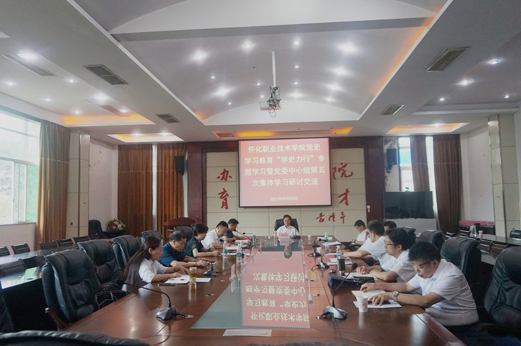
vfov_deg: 45.6
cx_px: 260
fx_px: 412
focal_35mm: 28
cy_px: 173
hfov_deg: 64.6
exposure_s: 1/60
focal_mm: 19
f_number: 4
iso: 640
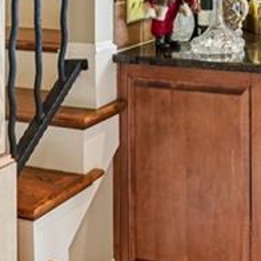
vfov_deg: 25.1
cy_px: -50
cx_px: 289
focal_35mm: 62
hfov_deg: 25.6
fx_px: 529
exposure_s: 1/5
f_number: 8
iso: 320
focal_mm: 14
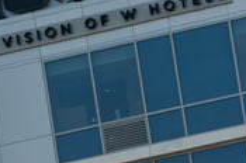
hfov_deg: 2.8
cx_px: 84
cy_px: 20
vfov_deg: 1.8
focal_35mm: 744
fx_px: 5075
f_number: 13
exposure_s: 1/500
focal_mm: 150
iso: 400
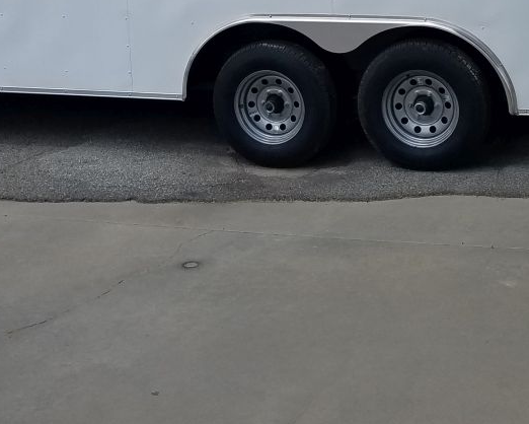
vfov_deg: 21.0
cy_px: -80
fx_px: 1065
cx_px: 373
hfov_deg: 27.6
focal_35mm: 68
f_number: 1.7
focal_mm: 4.2
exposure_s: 1/2928
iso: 50
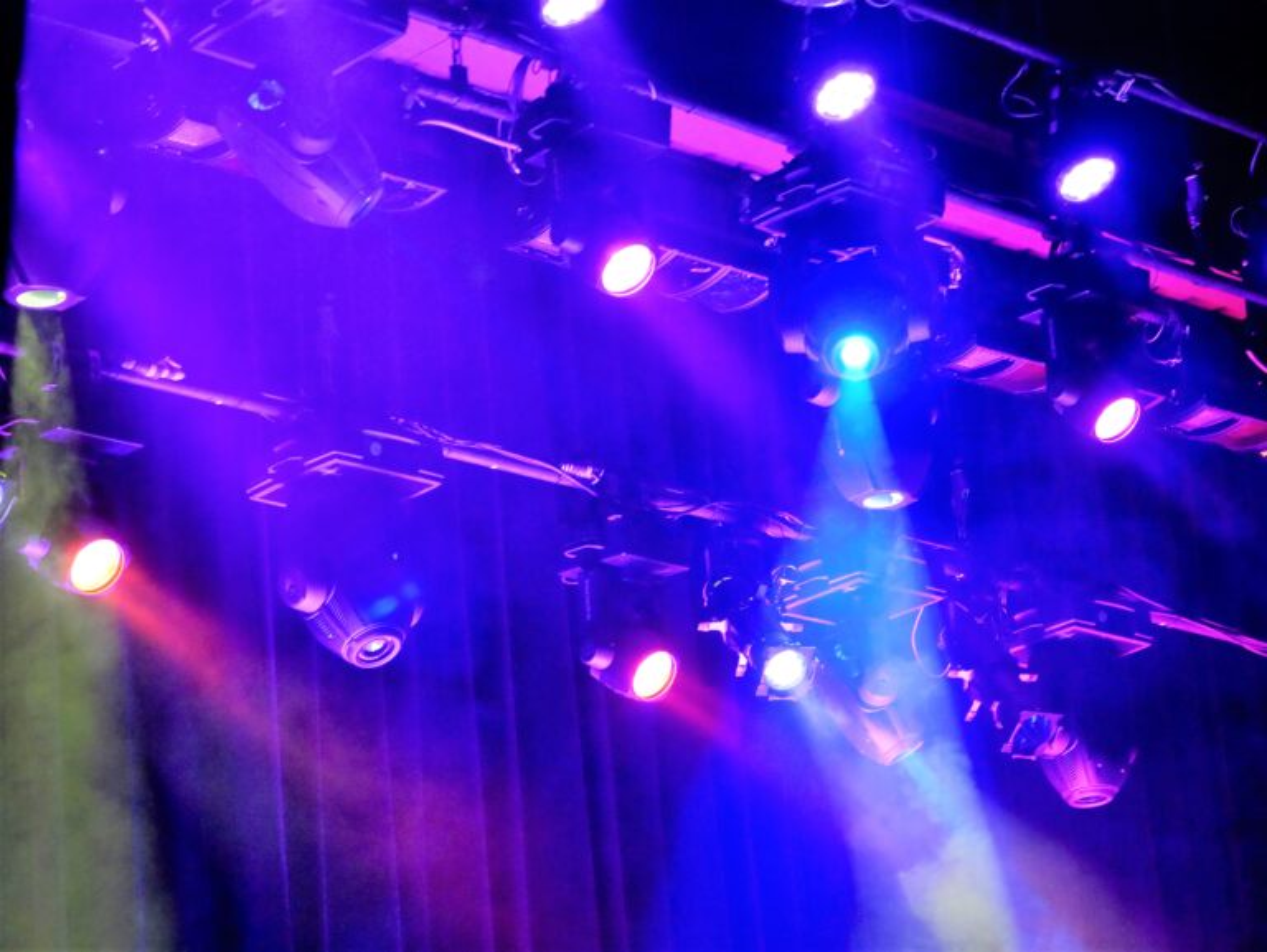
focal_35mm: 120
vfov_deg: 12.4
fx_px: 4395
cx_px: 634
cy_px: 476
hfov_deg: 16.4
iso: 4000
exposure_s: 1/50
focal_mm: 60
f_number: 2.8
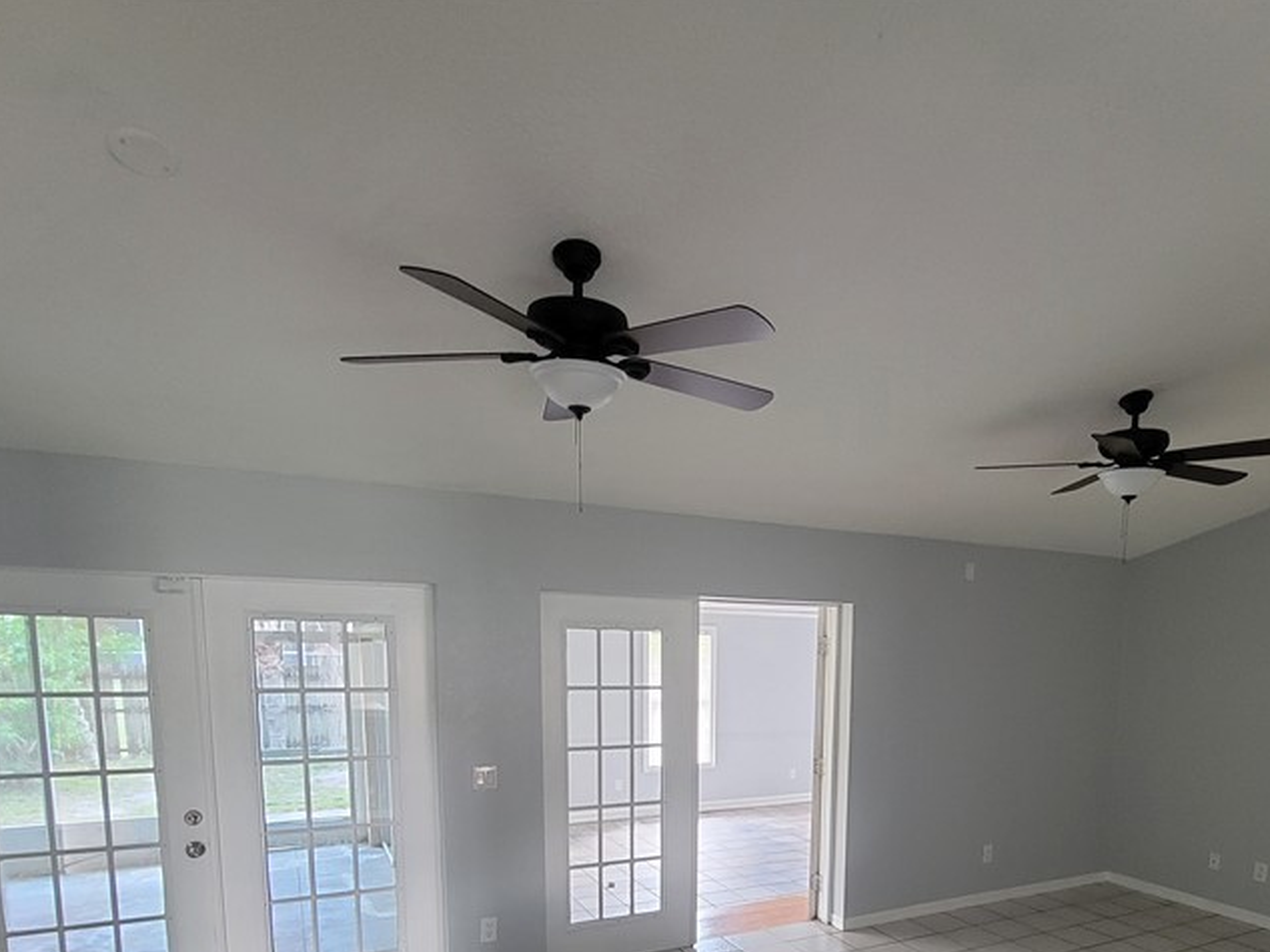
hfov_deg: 77.9
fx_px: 770
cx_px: 775
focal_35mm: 21
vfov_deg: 58.6
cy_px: 760
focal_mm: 2.2
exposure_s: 1/29
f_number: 2.2
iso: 320
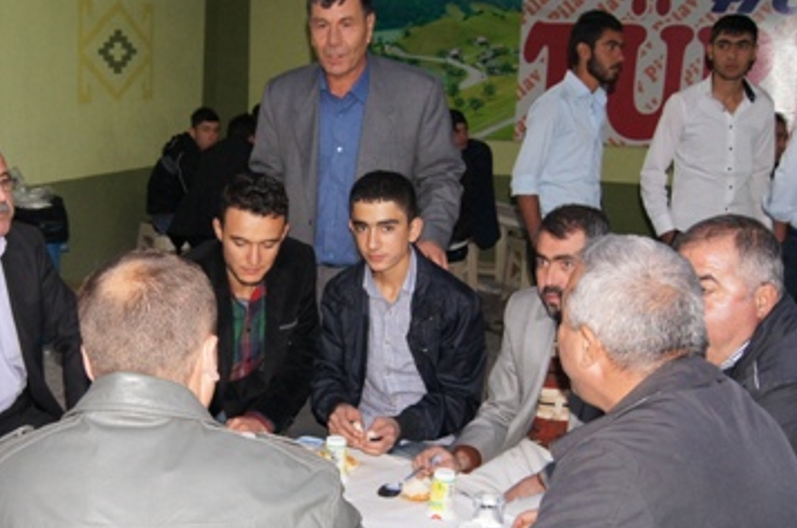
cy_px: 364
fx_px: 1193
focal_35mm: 54
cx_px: 278
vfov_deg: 24.8
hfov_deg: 36.6
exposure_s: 1/60
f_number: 5.6
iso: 800
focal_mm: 20
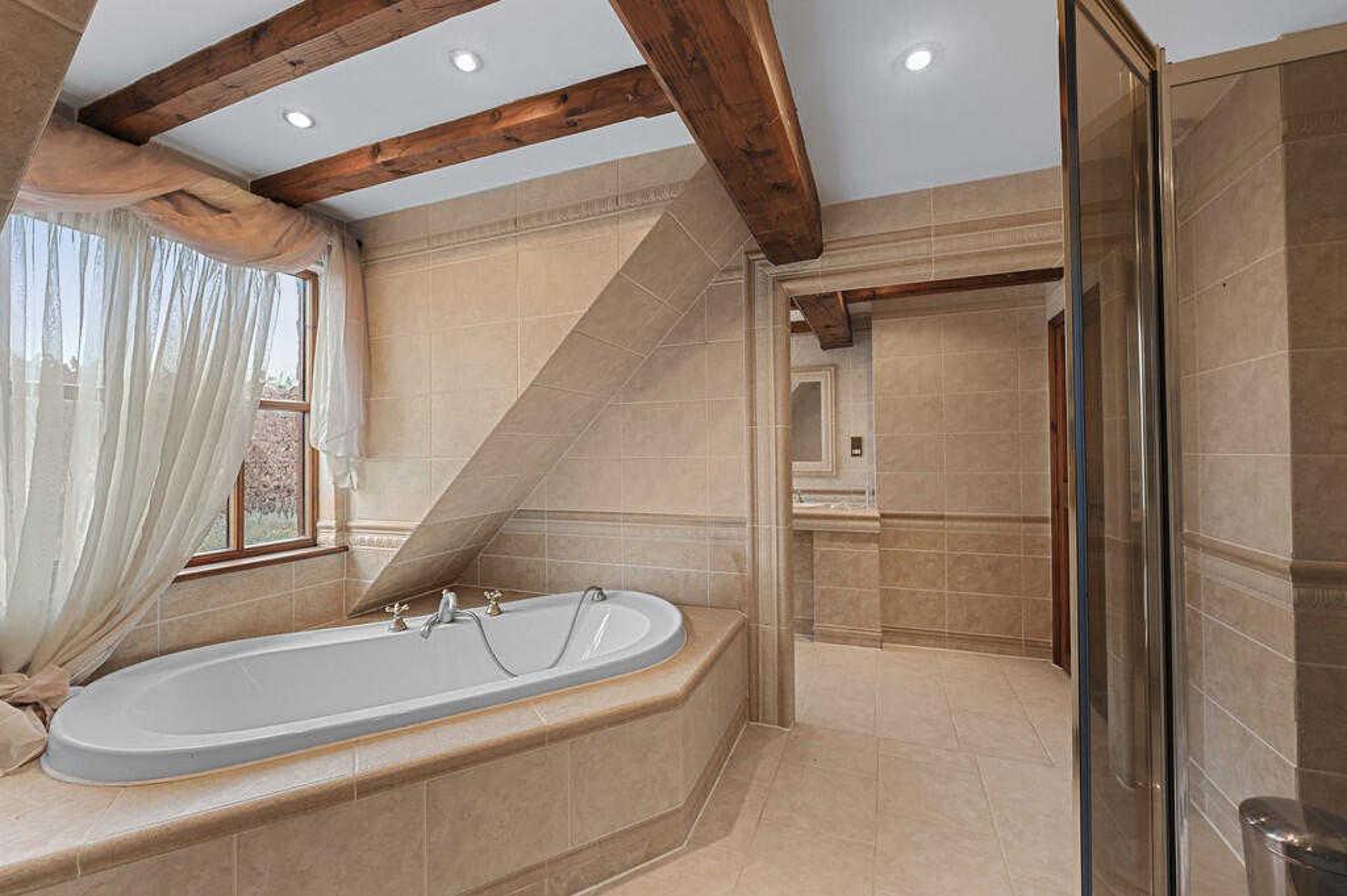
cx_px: 674
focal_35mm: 14
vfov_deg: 81.1
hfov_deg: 104.3
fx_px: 523
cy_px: 448
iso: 400
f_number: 8
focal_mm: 14
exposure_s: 1.6
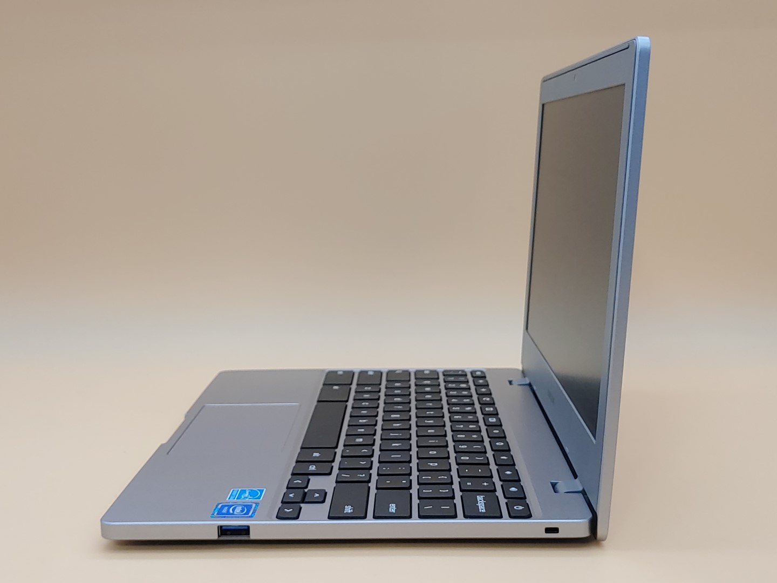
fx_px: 988
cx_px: 388
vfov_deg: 32.9
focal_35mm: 44
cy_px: 292
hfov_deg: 42.9
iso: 50
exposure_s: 1/120
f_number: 1.8
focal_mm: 4.36
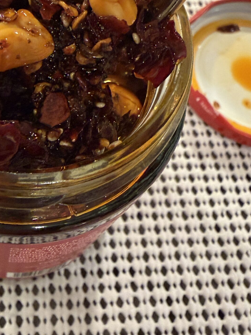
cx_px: 32
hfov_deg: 29.8
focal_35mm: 47
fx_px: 454
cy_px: 101
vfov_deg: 39.7
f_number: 2.2
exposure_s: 1/60
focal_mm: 2.22
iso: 500
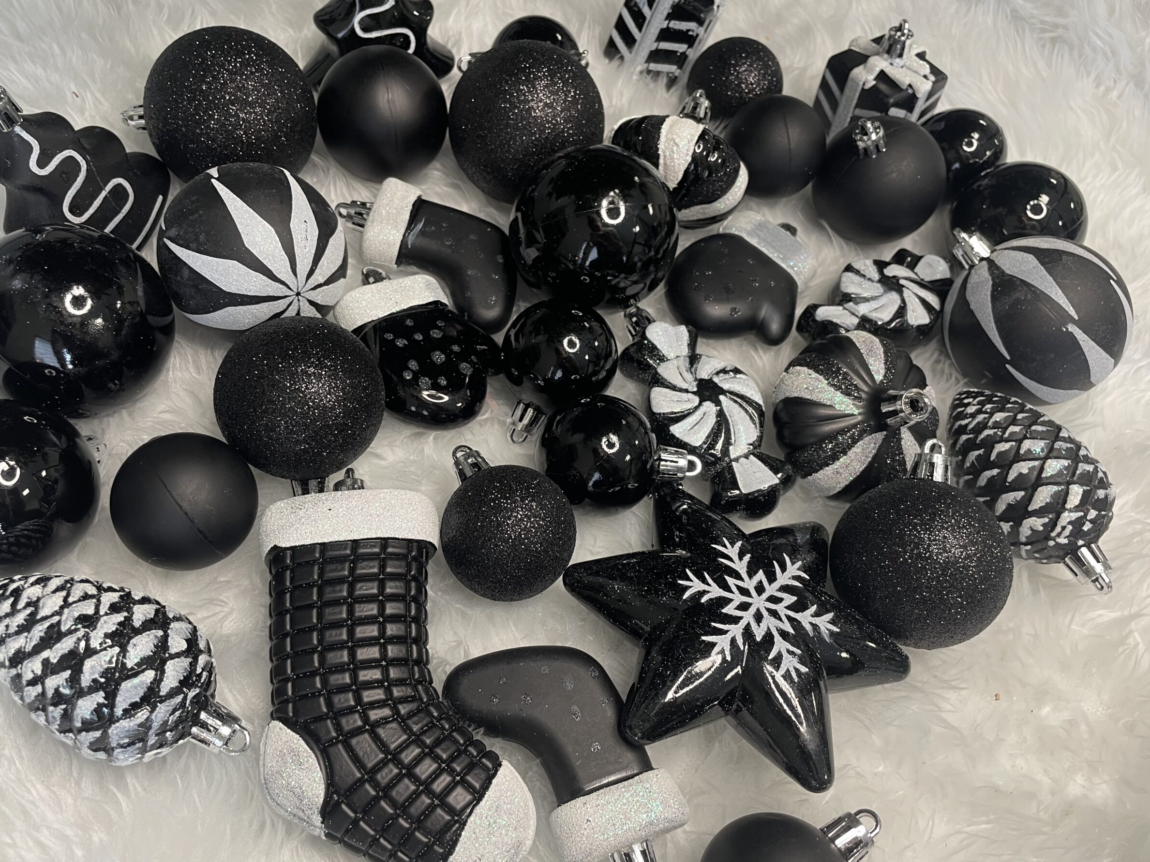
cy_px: 429
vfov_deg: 49.7
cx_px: 533
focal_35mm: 28
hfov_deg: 63.4
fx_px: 930
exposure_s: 1/50
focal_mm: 4.2
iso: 80
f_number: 1.6
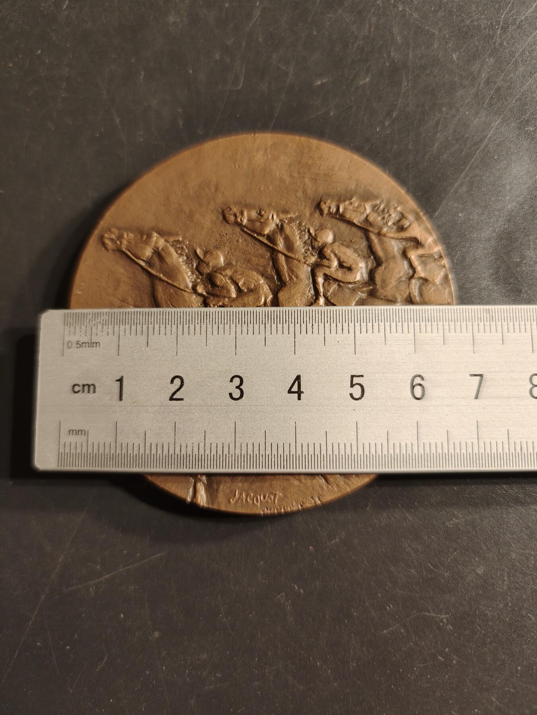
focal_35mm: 23
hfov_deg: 58.9
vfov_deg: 73.9
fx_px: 476
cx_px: 268
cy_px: 358
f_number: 1.6
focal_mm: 6.06
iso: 125
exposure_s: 1/100
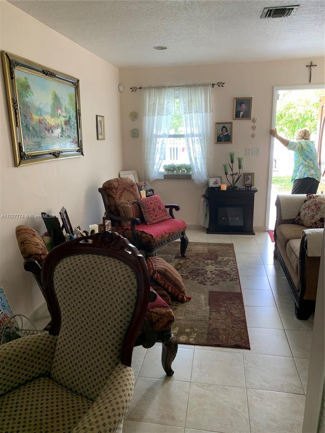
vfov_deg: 67.3
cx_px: 162
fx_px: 325
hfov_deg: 53.1
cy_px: 216
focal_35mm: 26
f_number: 1.8
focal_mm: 4.25
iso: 100
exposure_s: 1/73
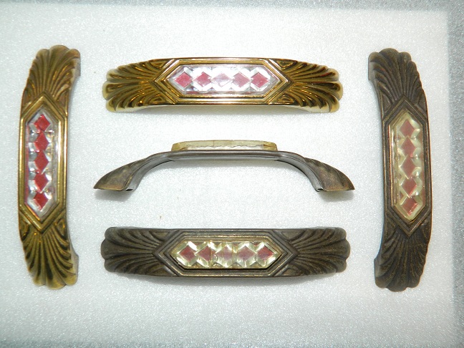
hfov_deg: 52.6
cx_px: 232
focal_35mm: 35
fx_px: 469
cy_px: 174
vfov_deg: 40.7
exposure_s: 1/30
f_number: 3.3
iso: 200
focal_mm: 6.2
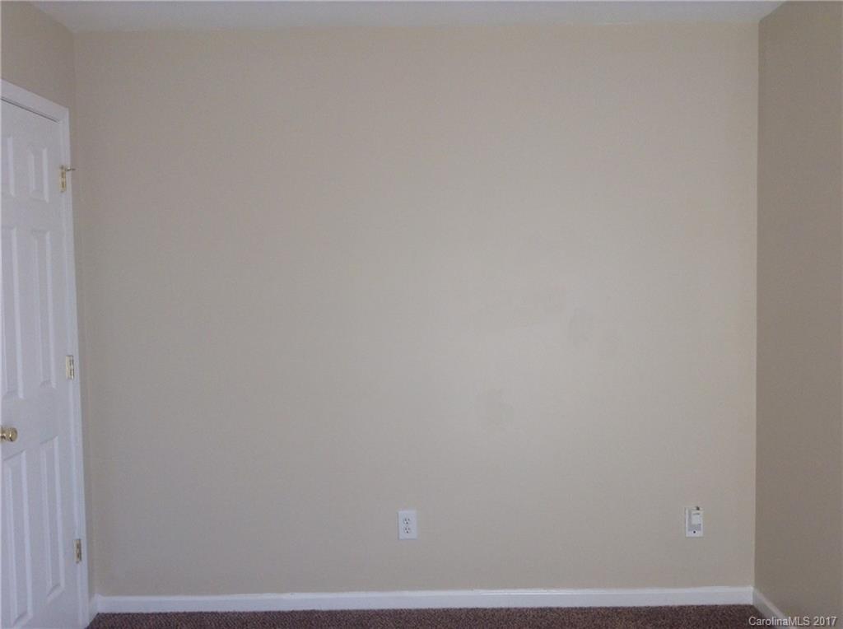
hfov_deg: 55.4
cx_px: 422
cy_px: 314
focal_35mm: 33
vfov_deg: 42.8
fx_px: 802
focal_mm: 3.3
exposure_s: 1/60
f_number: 2.4
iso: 40
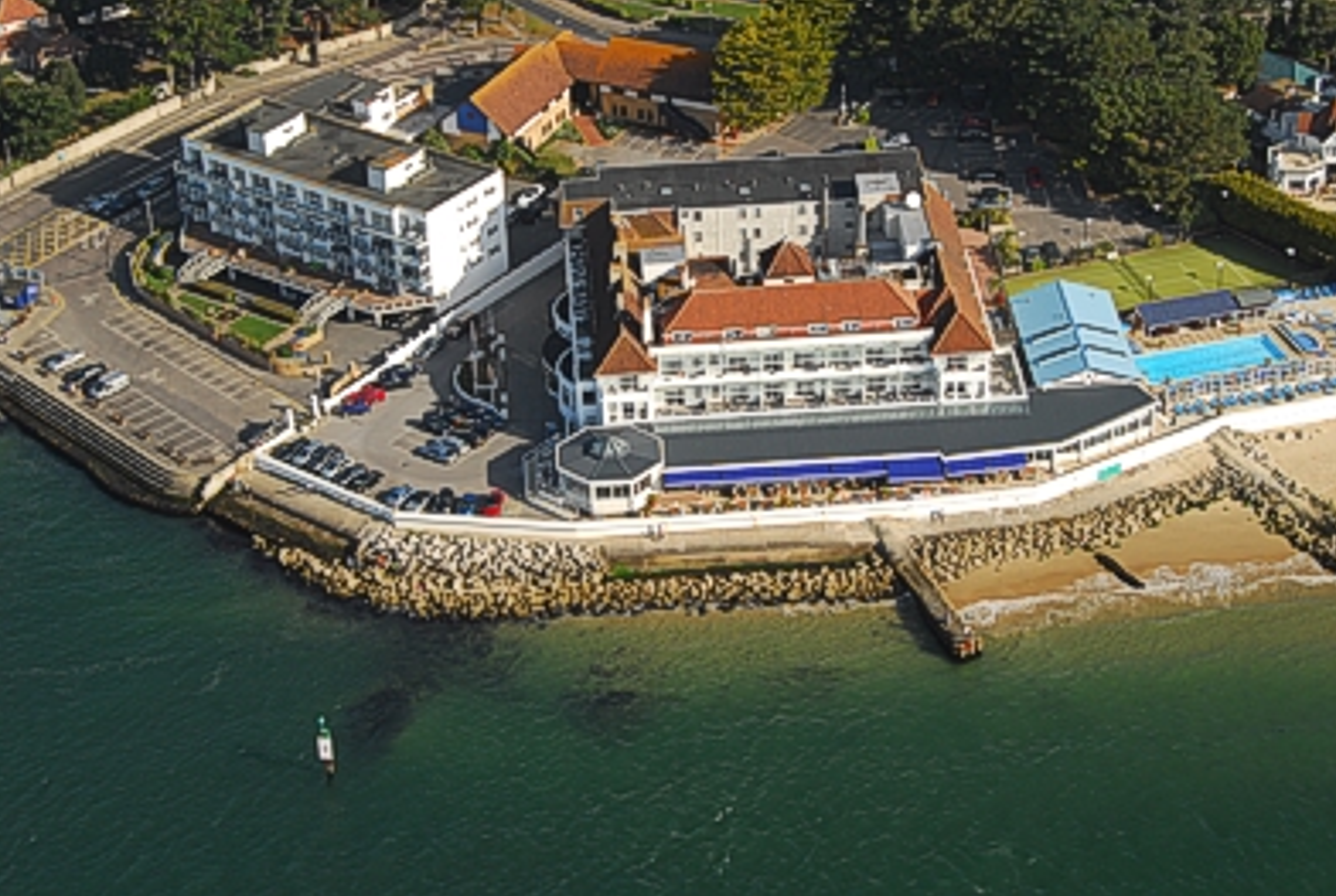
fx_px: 3198
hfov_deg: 23.6
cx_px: 695
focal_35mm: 86
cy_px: 387
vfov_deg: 16.0
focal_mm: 50
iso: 160
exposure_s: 1/500
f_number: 7.1
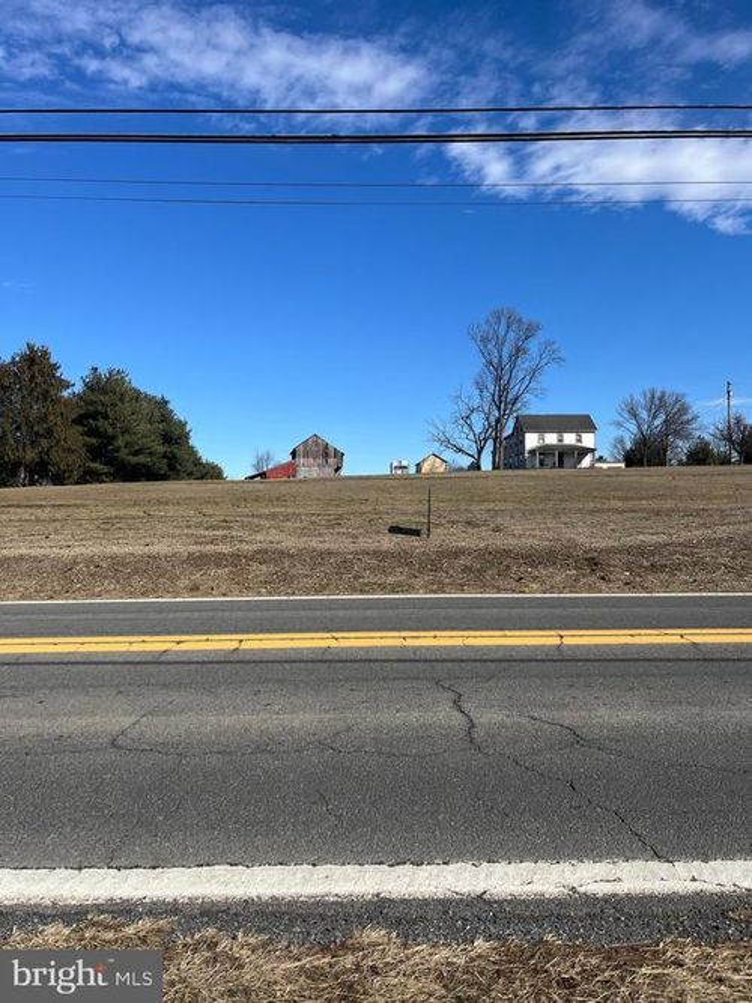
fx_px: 753
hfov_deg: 53.0
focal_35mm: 26
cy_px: 502
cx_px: 376
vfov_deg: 67.3
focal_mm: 5.1
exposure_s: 1/4310
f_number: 1.6
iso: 50
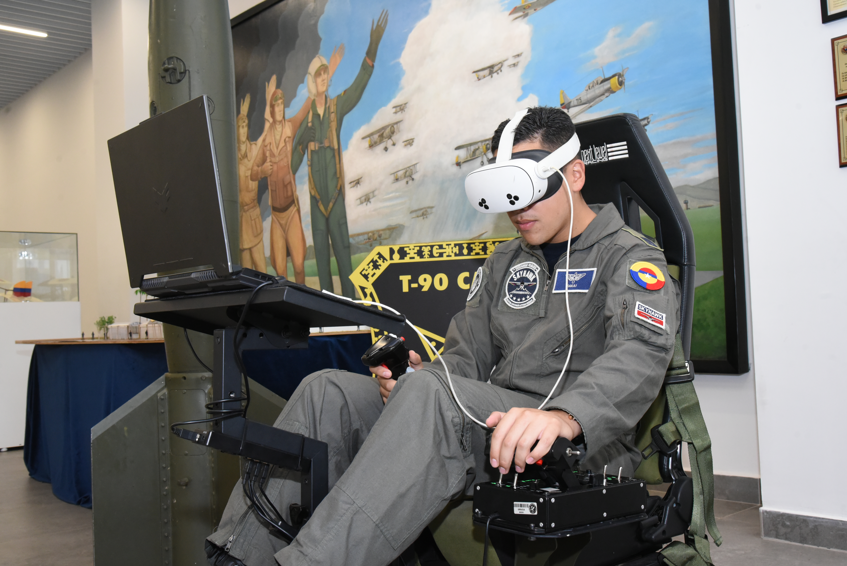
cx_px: 424
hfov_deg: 50.7
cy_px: 283
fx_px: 894
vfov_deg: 35.1
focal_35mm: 38
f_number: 10
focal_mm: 38
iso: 4000
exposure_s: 1/200
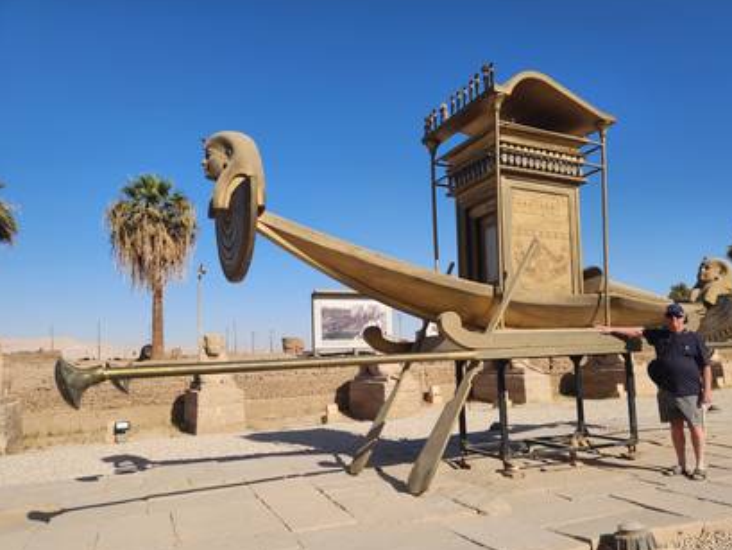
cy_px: 310
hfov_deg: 64.9
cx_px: 426
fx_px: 571
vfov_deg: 51.2
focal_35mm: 27
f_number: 1.8
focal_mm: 5.4
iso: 20
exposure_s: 1/2099
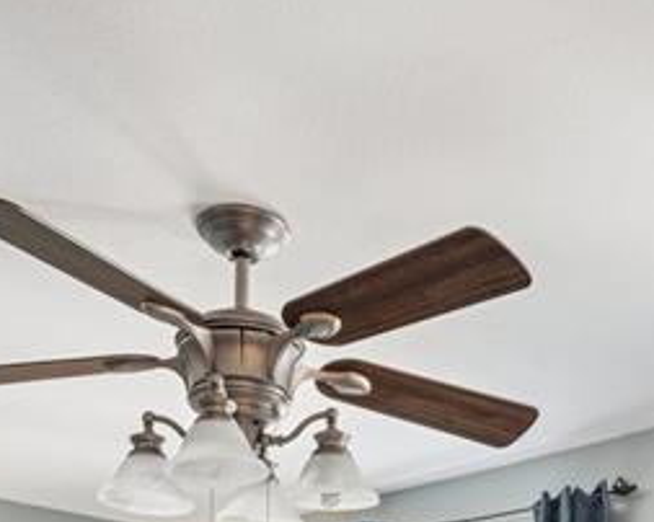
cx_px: 424
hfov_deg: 32.8
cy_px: 770
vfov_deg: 22.3
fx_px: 1102
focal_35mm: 57
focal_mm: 15
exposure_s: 1.3
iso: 100
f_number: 11
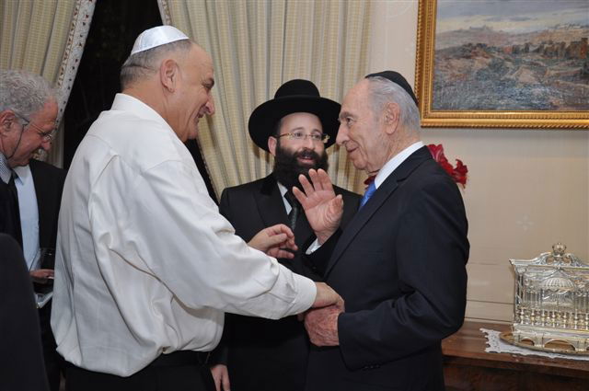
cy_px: 196
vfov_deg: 31.8
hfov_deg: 46.5
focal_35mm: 42
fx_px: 686
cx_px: 294
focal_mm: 28
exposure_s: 1/60
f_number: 4.5
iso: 500
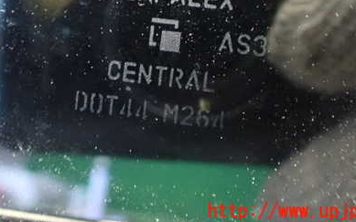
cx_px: 140
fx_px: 475
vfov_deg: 25.4
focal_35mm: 49
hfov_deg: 40.8
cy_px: 17
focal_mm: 5.4
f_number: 2.3
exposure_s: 1/25
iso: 1600
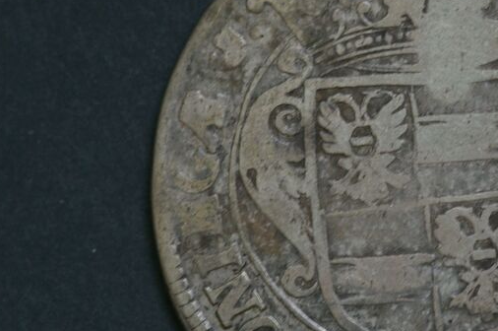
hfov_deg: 6.6
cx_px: 431
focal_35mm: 311
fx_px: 4296
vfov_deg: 4.4
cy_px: 187
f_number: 4
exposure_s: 1/20
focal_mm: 105
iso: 200
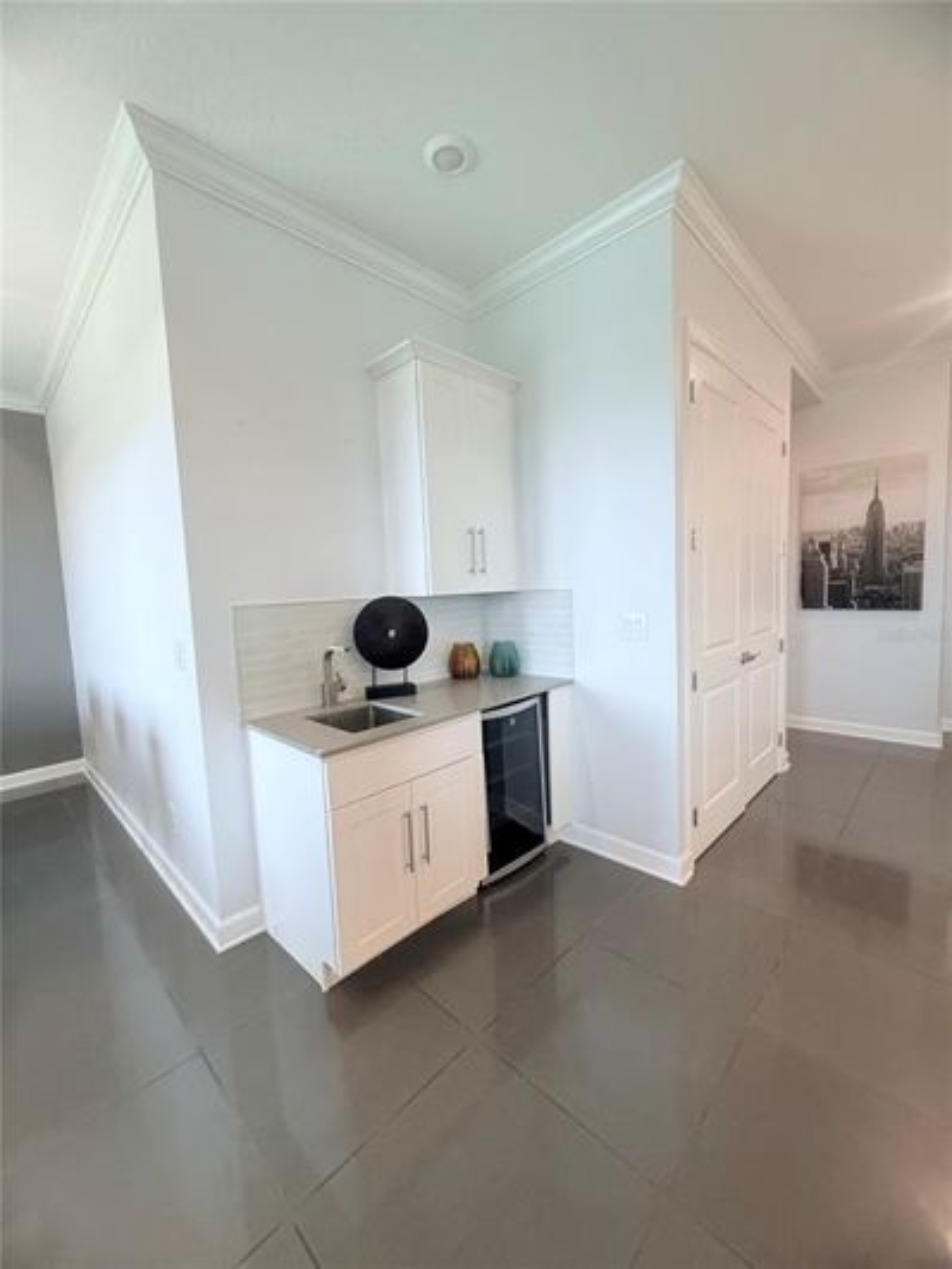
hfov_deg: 85.7
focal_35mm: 14
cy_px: 634
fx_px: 513
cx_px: 476
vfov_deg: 102.1
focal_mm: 2.22
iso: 250
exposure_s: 1/120
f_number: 2.2
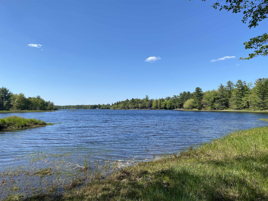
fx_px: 201
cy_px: 100
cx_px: 134
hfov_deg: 67.3
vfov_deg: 53.1
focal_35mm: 26
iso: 32
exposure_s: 1/2817
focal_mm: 4.25
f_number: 1.8
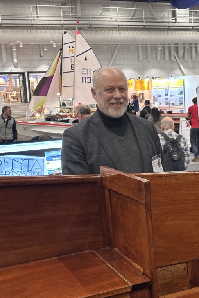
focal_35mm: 67
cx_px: 186
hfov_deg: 19.9
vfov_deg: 30.1
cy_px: 150
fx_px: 555
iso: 500
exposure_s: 1/40
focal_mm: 6.86
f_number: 1.78
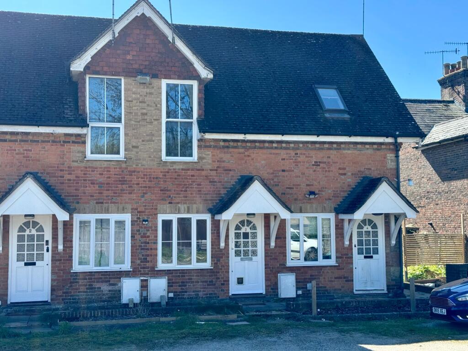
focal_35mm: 48
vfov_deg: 30.3
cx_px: 234
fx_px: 649
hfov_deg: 39.7
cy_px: 176
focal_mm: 6.76
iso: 64
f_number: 1.78
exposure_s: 1/1597
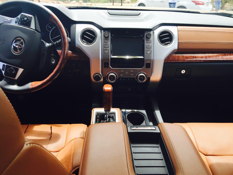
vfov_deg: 48.2
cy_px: 88
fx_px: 195
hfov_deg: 61.7
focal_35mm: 29
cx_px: 116
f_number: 2.2
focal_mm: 4.15
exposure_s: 1/388
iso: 32
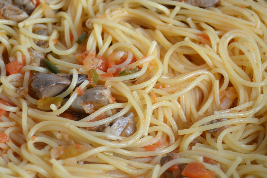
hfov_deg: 15.1
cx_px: 163
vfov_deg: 10.1
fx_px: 1009
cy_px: 76
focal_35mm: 136
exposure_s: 1/40
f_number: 4.8
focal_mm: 50
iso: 400
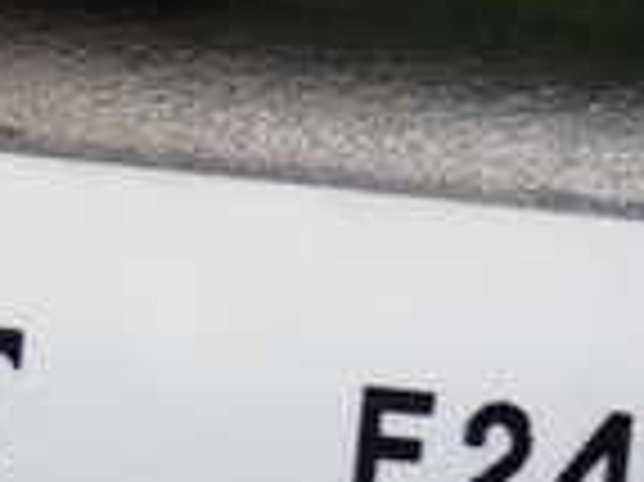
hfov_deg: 8.7
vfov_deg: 6.4
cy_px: 734
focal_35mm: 227
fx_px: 4220
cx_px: 320
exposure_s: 1/50
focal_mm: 9.65
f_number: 3.3
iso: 200
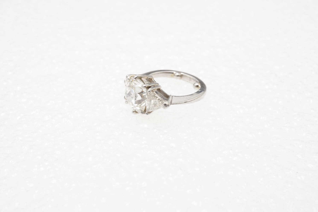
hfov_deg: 43.6
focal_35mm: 45
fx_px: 398
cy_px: 106
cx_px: 159
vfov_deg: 29.9
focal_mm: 30
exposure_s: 1/125
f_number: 18
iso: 500
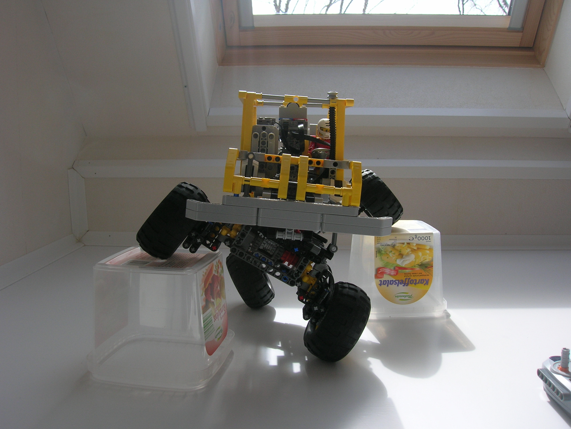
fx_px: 561
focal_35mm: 34
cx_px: 286
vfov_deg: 41.8
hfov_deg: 54.0
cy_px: 214
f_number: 4.9
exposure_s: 1/123
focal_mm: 5.7
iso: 50
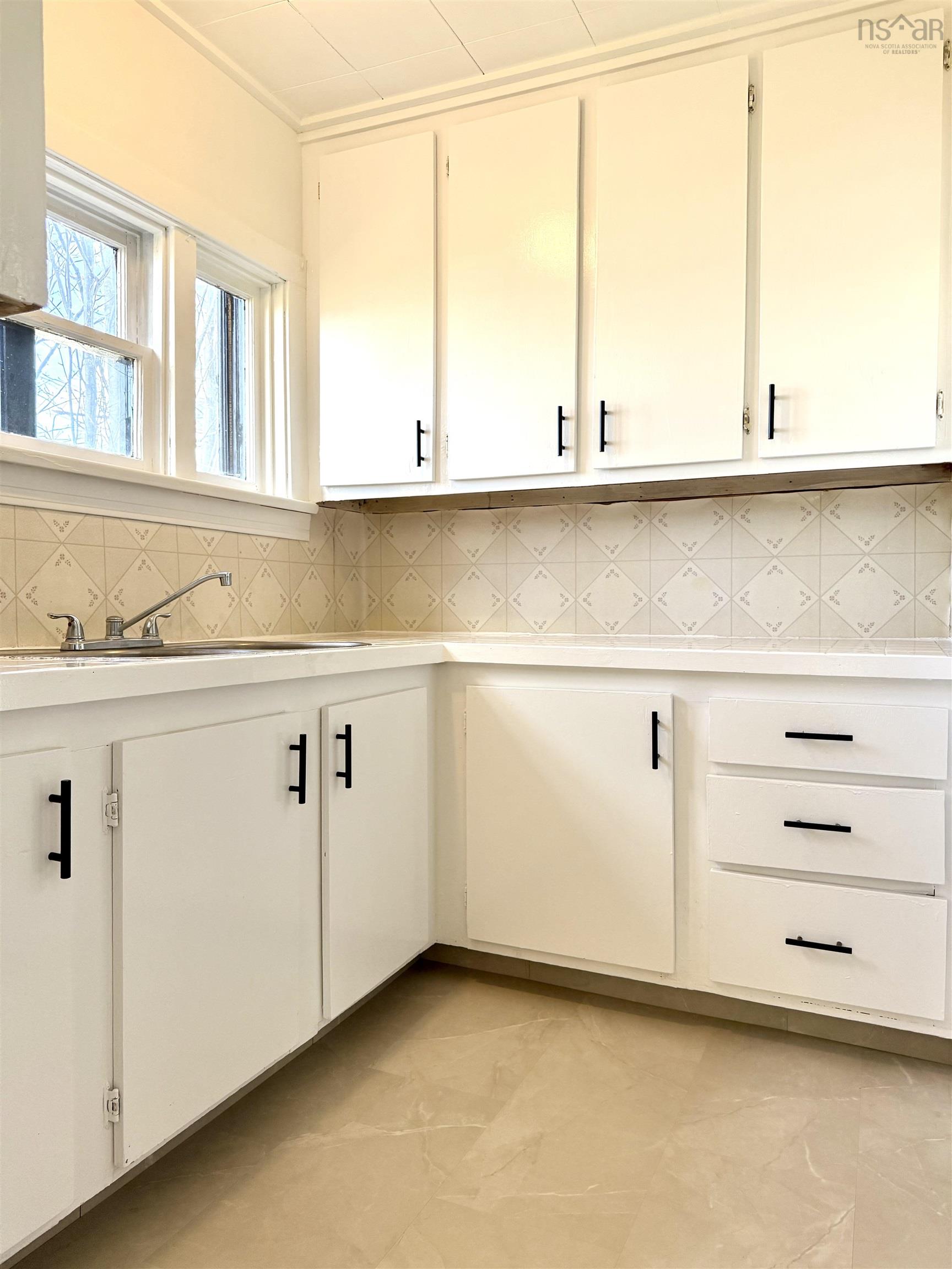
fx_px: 880
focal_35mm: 24
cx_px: 476
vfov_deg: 71.6
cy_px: 634
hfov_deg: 56.8
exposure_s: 1/183
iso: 160
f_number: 1.78
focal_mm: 6.76
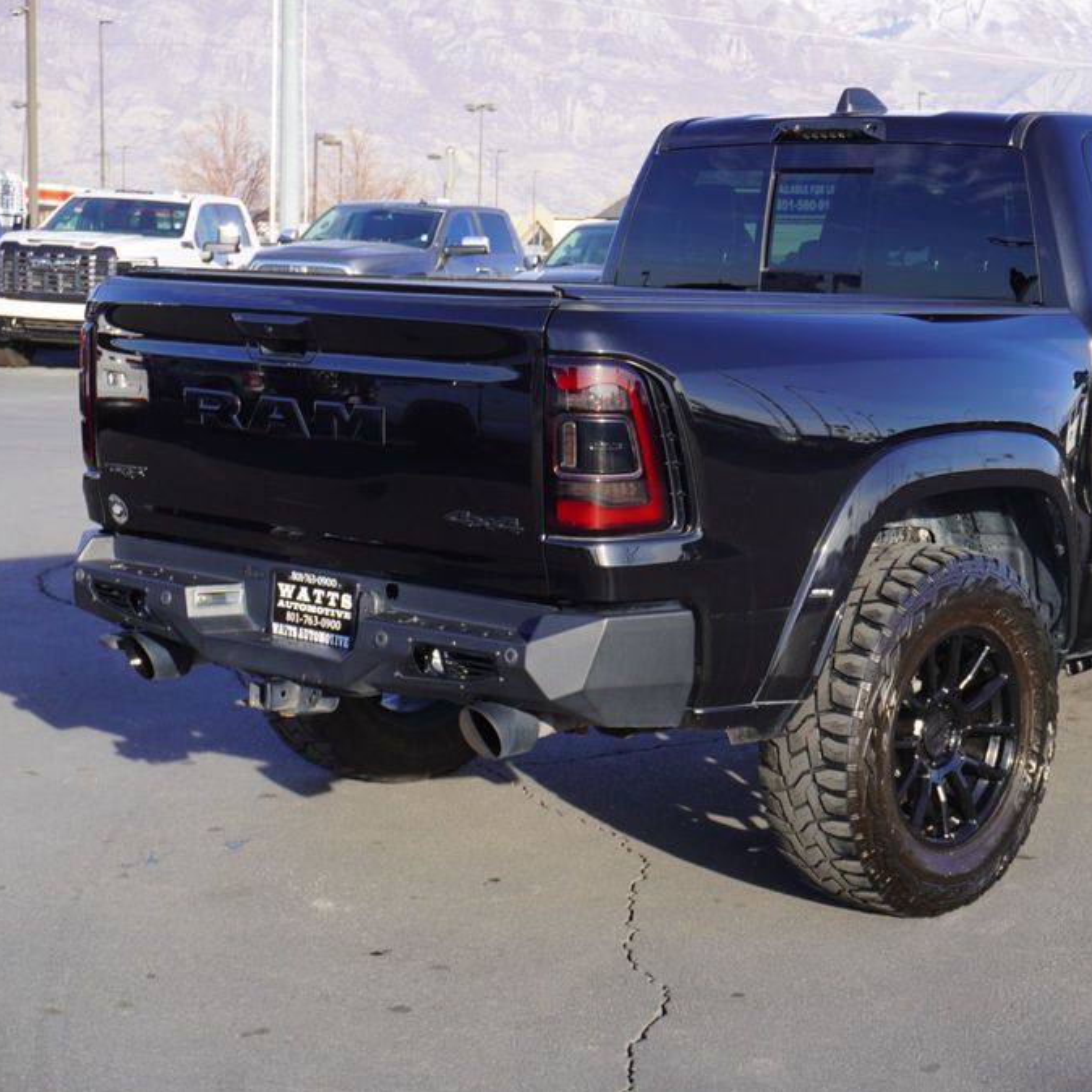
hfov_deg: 27.3
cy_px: 541
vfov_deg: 27.7
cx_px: 821
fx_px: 2213
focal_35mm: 62
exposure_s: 1/100
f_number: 8
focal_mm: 32
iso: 100
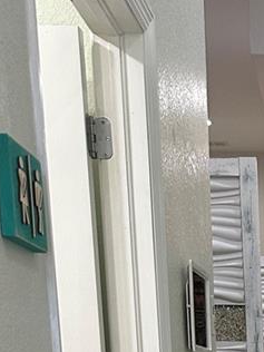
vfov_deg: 17.3
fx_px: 925
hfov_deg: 15.1
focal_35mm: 91
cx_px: 394
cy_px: 643
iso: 160
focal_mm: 6.86
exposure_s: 1/60
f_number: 1.78
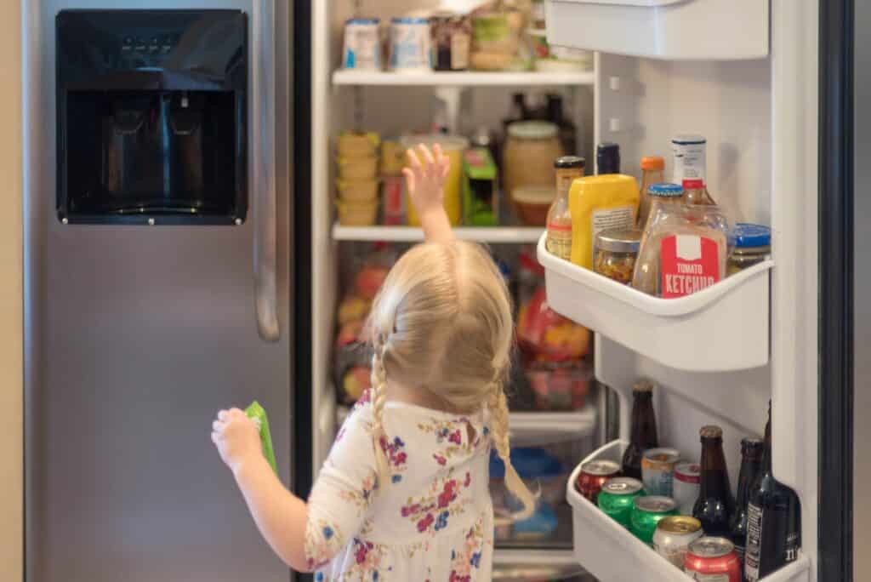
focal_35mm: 50
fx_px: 1210
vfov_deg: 27.0
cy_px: 291
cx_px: 436
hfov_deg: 39.6
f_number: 1.6
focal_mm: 50
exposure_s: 1/125
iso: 320
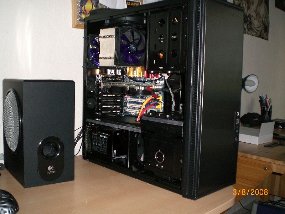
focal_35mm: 38
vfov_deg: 37.7
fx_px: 313
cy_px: 107
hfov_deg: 49.0
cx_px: 142
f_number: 3.1
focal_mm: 6.3
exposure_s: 1/60
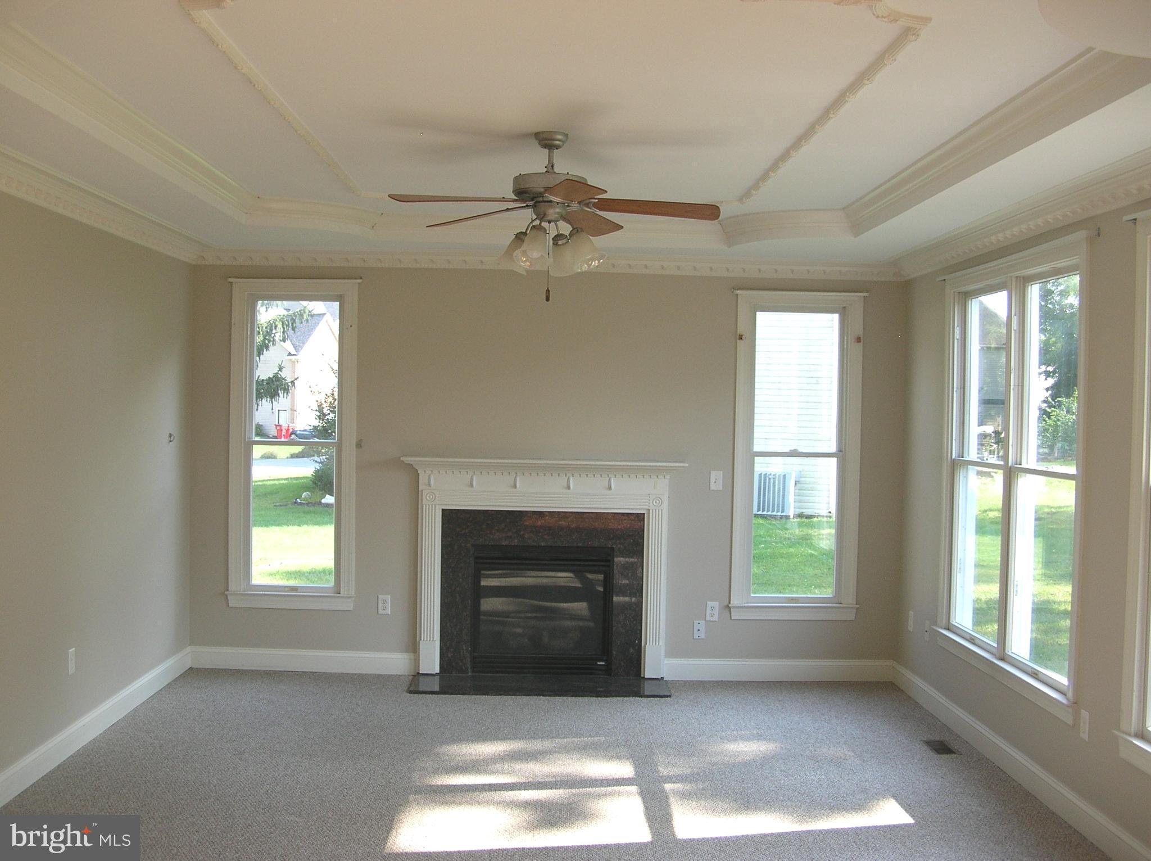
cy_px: 430
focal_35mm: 36
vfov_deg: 39.6
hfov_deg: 51.4
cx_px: 576
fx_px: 1196
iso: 50
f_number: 2.7
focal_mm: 6
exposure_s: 1/101
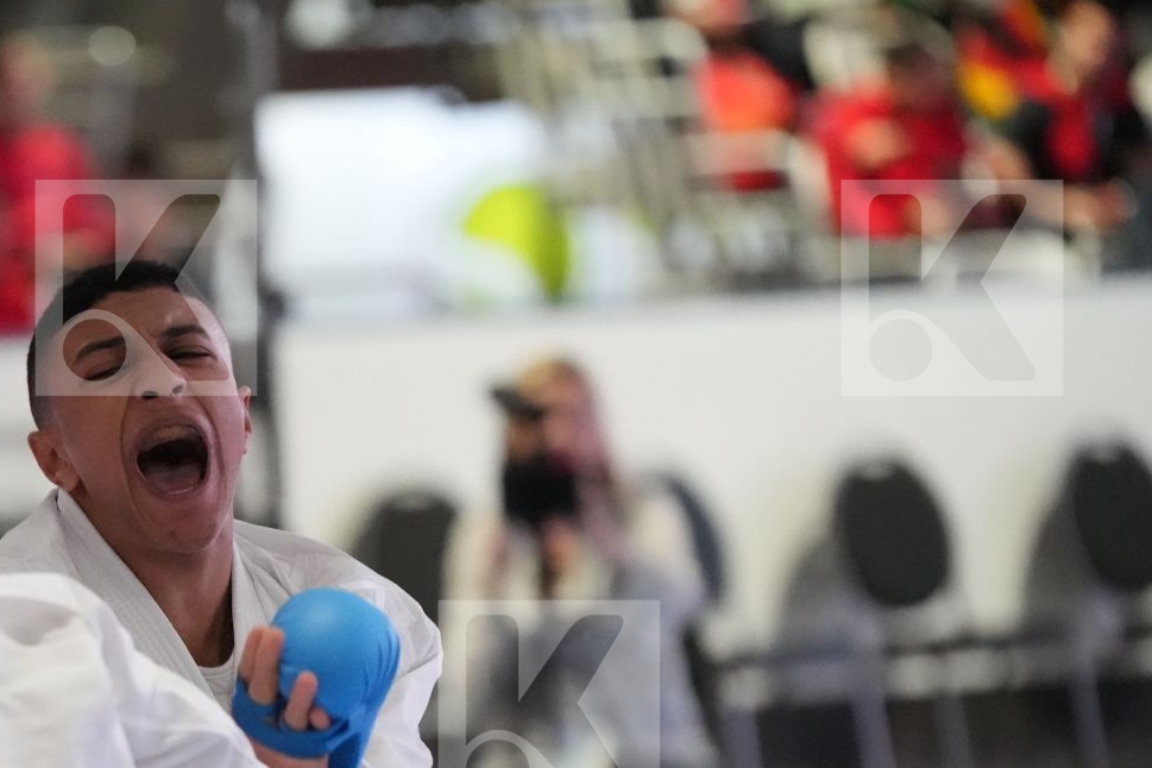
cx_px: 146
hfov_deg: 7.1
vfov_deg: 4.8
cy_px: 709
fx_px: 9215
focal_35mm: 288
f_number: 2.8
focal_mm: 155
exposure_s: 1/800
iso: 12800
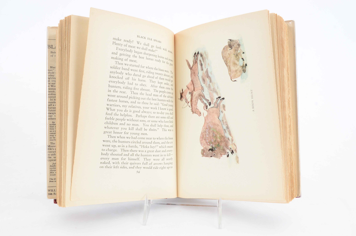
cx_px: 178
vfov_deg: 36.7
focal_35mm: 36
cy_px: 118
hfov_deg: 53.2
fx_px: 355
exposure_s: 1/80
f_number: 11
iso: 400
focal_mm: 24
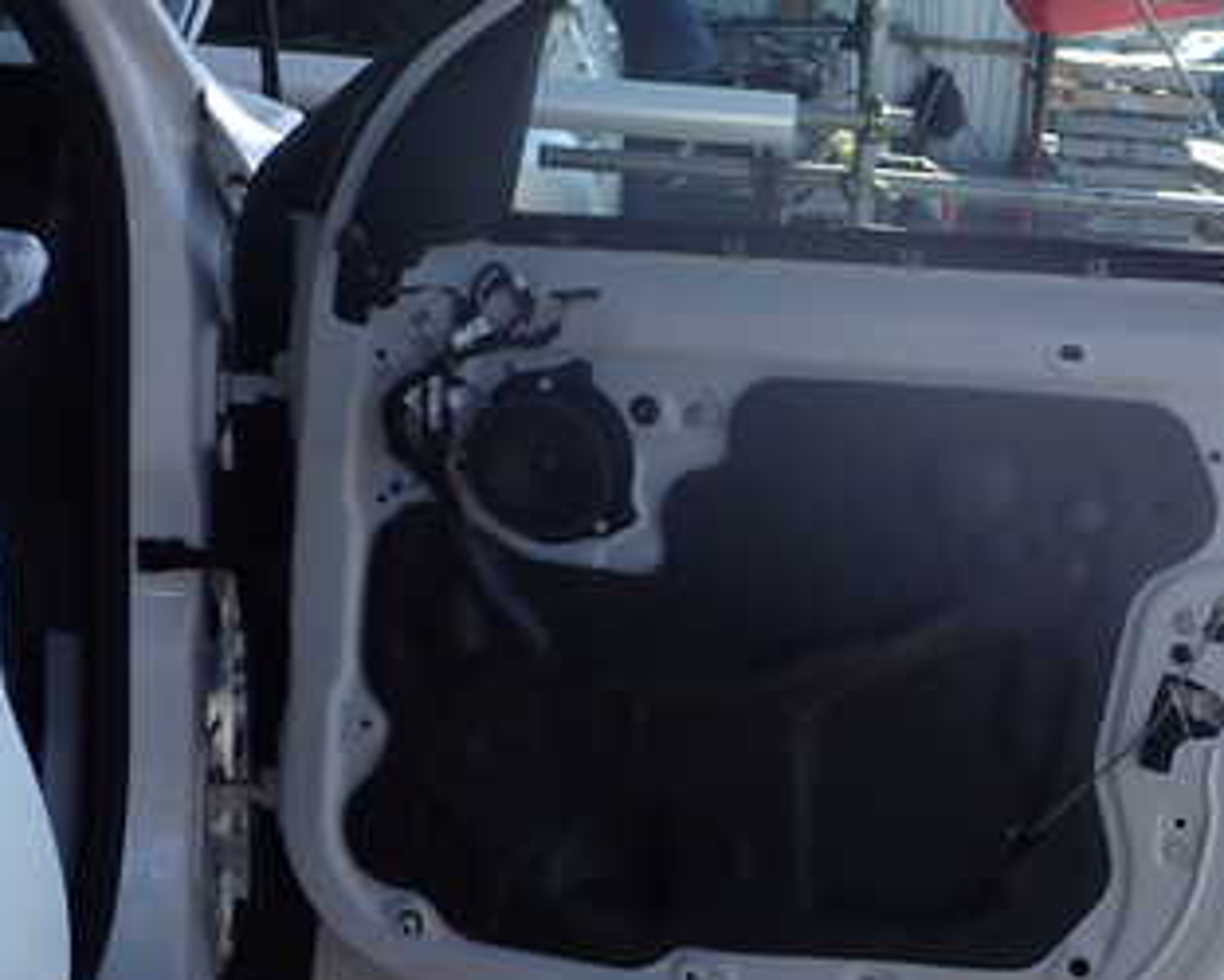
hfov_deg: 29.9
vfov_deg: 25.4
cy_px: 443
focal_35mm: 60
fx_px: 2175
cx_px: 1142
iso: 100
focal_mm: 5.79
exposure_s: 1/320
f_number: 3.2
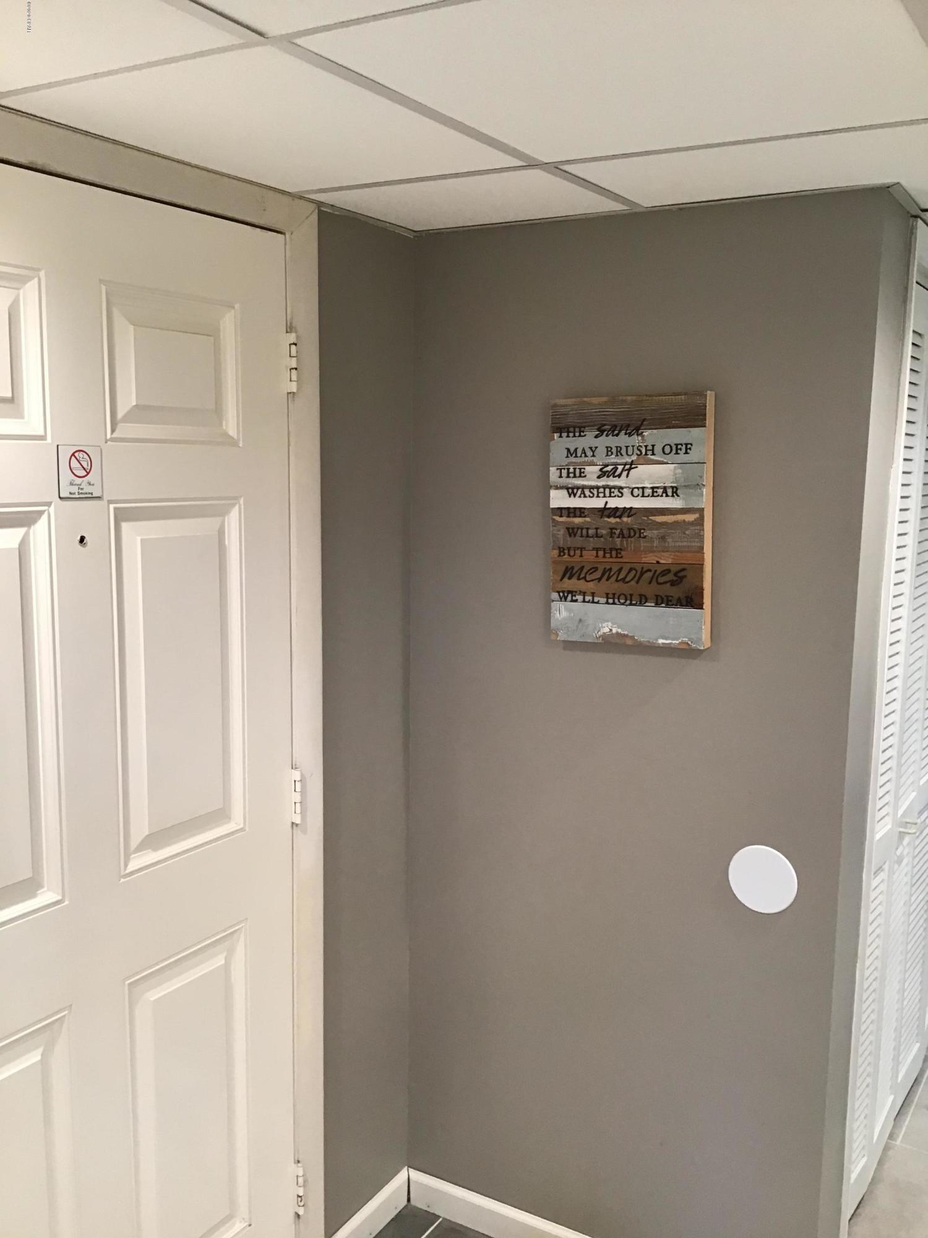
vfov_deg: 58.4
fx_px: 1108
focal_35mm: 31
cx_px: 464
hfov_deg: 45.4
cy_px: 619
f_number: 2.4
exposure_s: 1/30
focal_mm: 3.3
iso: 80
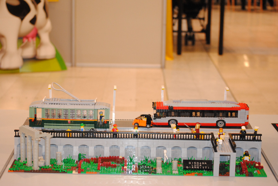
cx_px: 139
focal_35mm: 82
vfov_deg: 16.6
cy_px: 93
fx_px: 638
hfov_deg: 24.6
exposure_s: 1/15
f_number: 5
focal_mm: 55
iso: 800
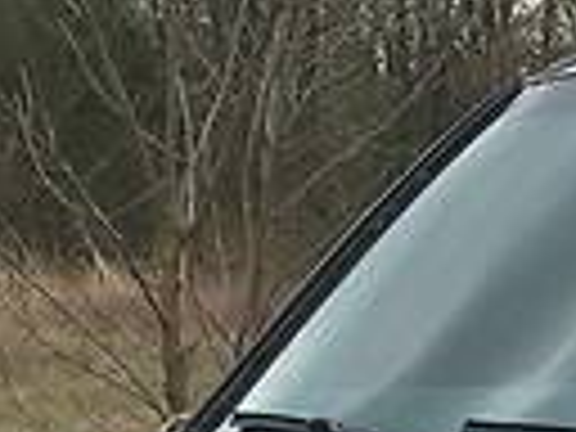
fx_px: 3012
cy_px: 760
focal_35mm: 181
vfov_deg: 7.9
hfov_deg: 10.4
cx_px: 990
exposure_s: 1/754
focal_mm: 4.2
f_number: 2.2
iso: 25
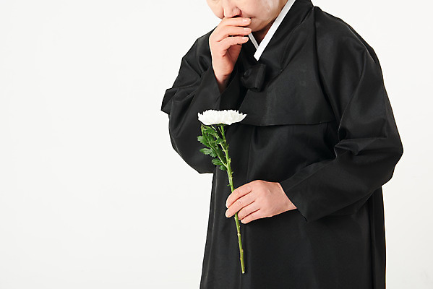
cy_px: 144
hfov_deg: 28.8
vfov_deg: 19.5
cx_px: 216
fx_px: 842
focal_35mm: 70
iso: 100
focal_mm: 70
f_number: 14
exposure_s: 1/125
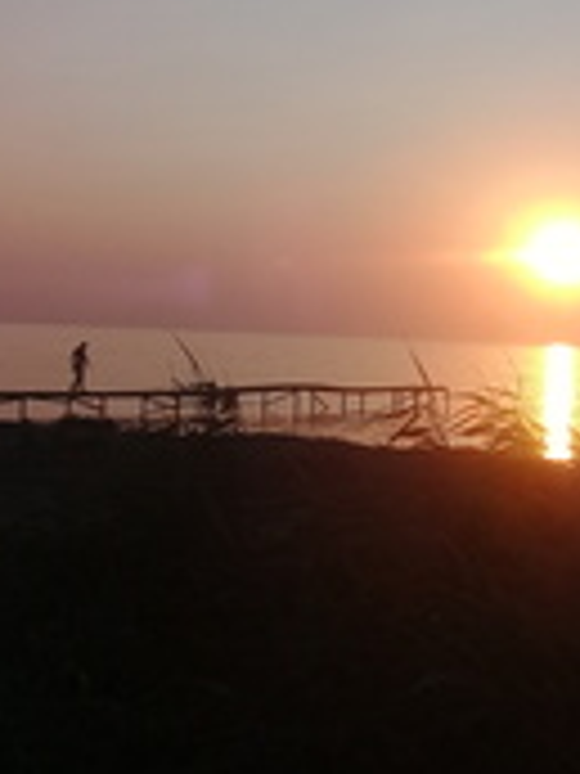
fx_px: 1609
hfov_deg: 20.3
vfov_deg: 26.9
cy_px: 270
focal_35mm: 72
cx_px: 445
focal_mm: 3.3
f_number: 2.2
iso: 50
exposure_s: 1/1391
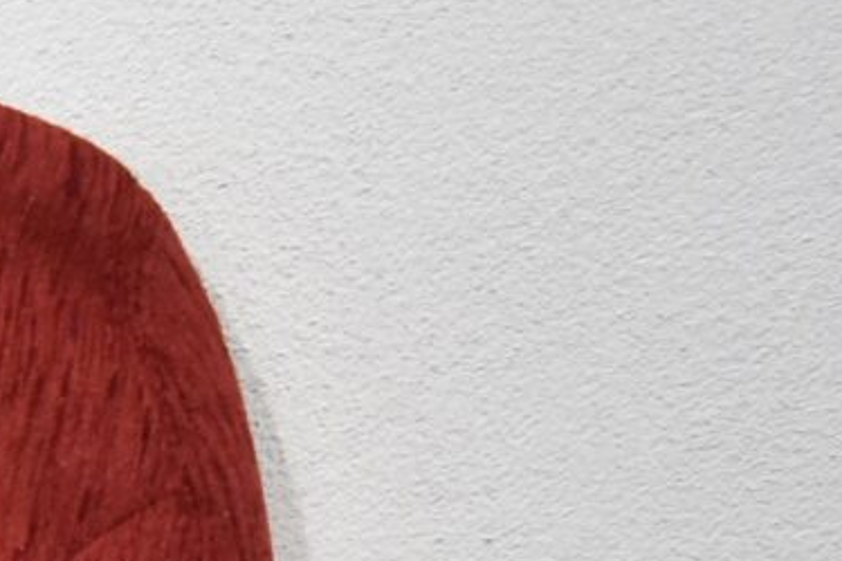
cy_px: 1612
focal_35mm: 205
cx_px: -1507
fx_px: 4794
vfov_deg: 6.2
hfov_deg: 8.7
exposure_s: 1/200
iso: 800
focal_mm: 20
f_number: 3.5
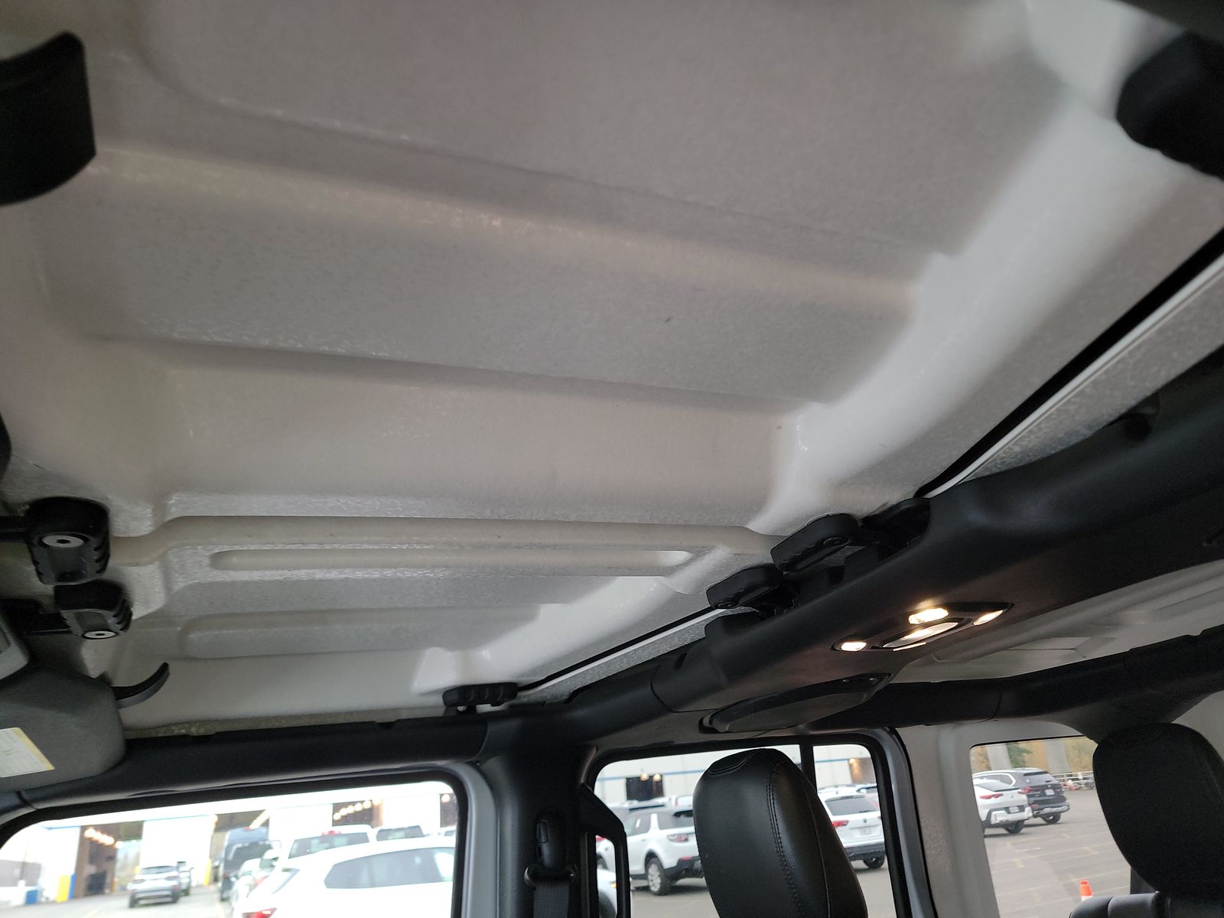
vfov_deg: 56.8
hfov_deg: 71.6
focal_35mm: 24
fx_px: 849
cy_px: 459
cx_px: 612
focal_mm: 6.7
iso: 303
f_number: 1.8
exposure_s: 1/59
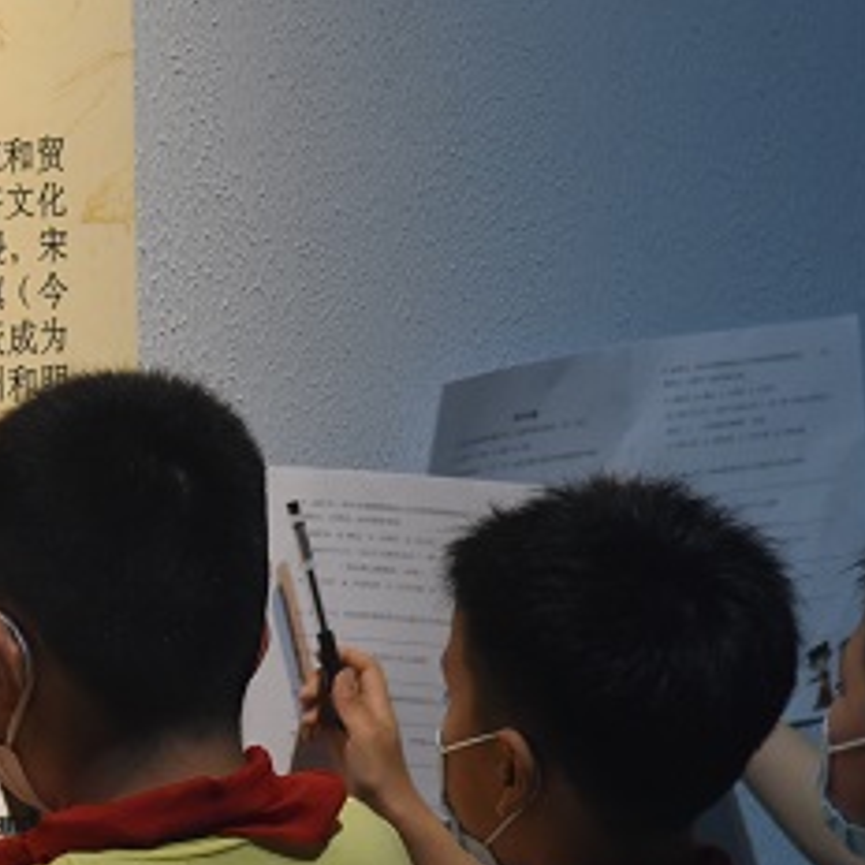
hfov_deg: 5.0
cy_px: 352
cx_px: -194
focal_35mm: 351
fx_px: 9923
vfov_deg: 5.0
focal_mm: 120
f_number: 4.5
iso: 2200
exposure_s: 1/50
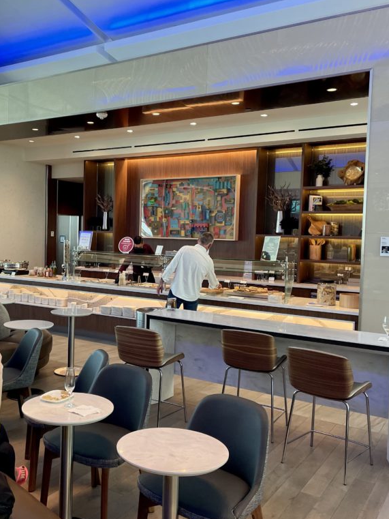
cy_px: 261
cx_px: 119
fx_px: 524
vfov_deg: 52.6
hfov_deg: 40.0
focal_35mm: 35
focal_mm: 4.2
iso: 125
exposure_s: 1/120
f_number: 1.6
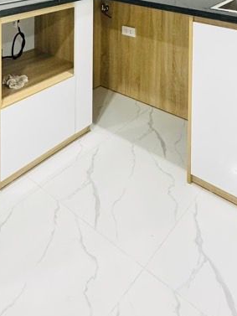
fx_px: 347
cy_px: -60
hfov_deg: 37.6
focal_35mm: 38
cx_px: 95
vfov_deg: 37.5
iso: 320
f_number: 2.2
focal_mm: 2.22
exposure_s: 1/50
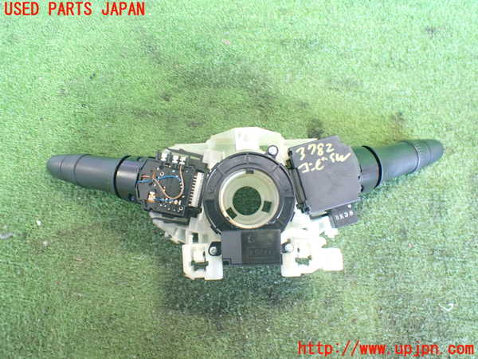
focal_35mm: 30
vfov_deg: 46.8
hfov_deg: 60.0
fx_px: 414
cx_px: 239
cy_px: 180
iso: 800
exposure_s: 1/40
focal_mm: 5.4
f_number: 2.3
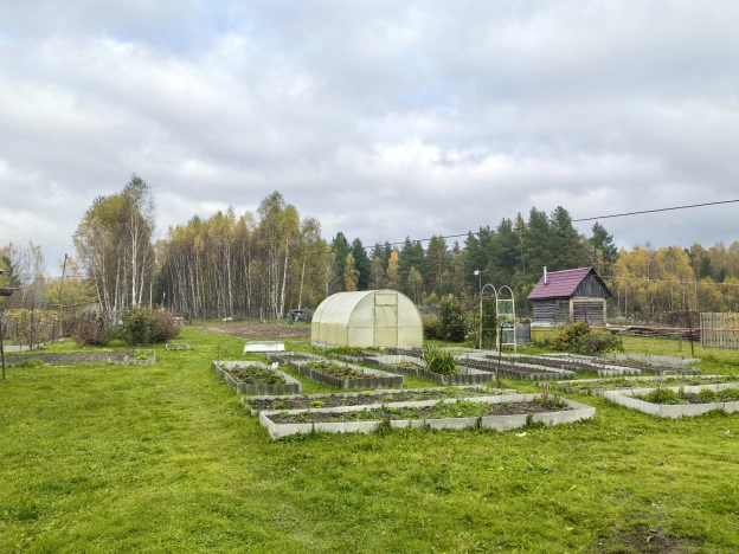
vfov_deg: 51.4
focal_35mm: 27
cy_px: 277
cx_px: 370
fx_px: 576
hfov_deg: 65.3
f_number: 1.9
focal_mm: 5.52
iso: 50
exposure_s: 1/725
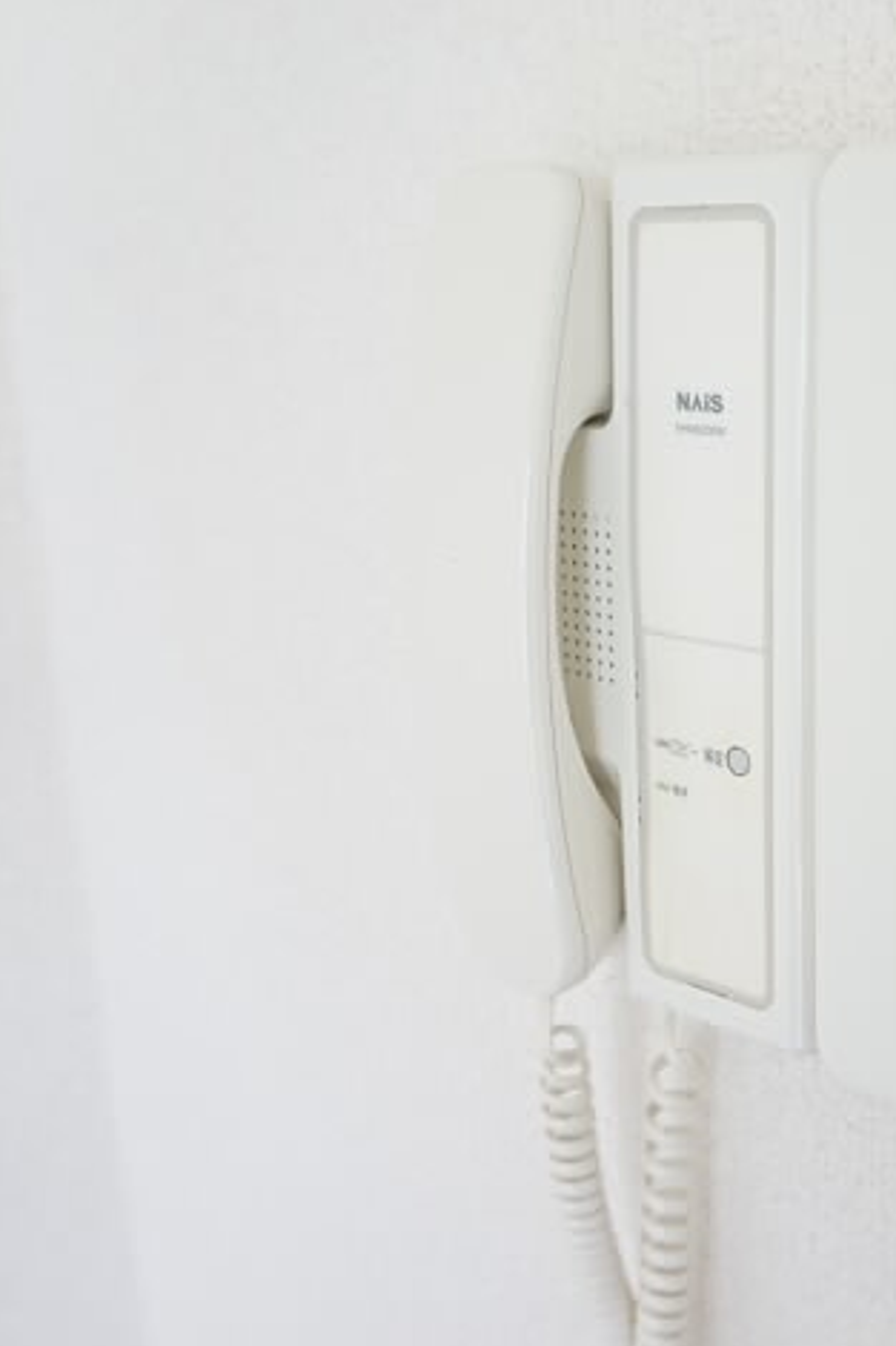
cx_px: 969
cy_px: 684
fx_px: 1382
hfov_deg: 32.0
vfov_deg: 51.9
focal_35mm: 37
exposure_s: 1/60
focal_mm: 16
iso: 500
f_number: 4
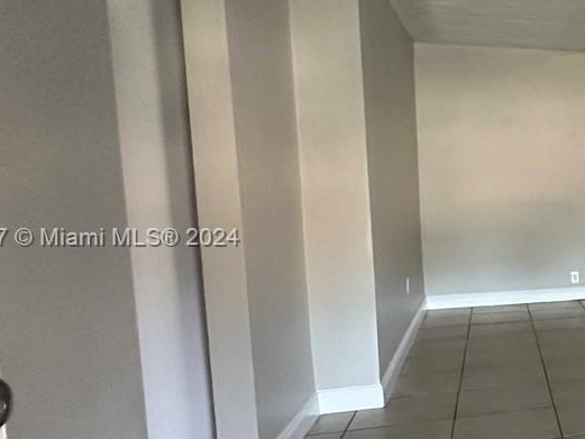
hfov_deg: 32.1
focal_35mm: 43
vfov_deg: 33.6
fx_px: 727
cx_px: 778
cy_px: 239
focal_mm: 2.22
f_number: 2.2
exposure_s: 1/60
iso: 400
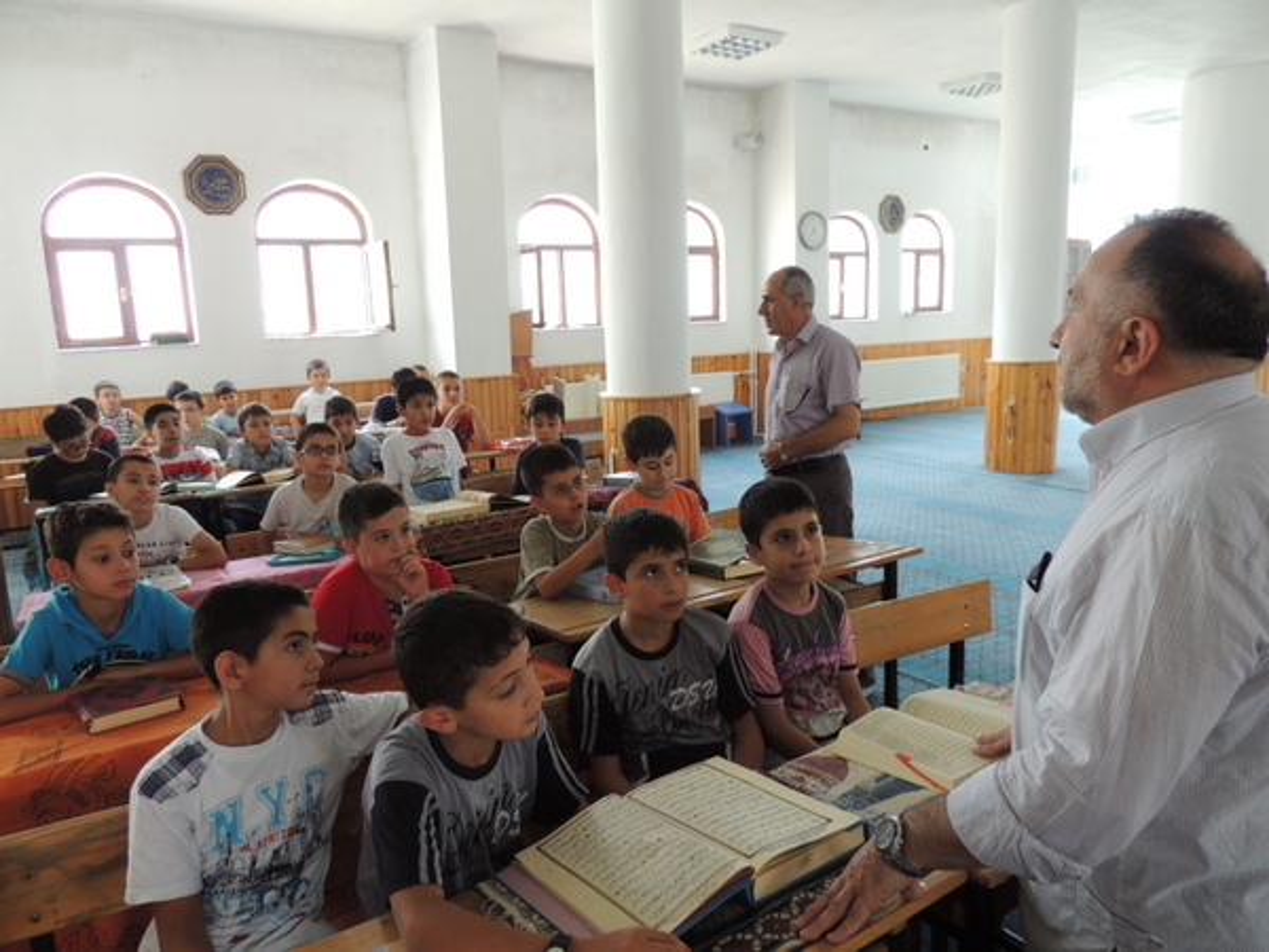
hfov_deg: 71.6
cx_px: 634
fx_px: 880
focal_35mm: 24
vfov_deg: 56.8
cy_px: 476
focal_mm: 4.3
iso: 140
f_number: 3
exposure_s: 1/30
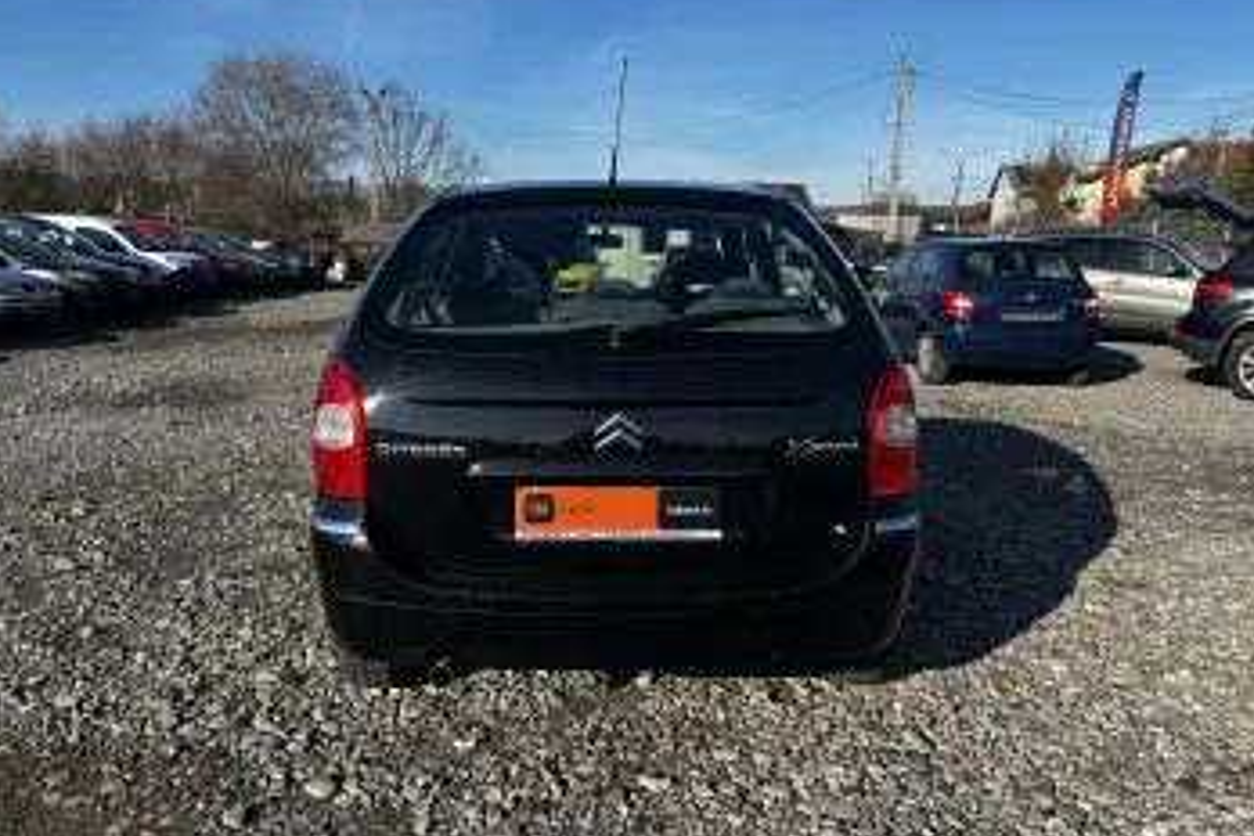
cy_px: 432
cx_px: 613
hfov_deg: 65.5
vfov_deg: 46.4
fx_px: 975
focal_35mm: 28
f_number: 1.5
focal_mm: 5.7
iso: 50
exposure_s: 1/2571
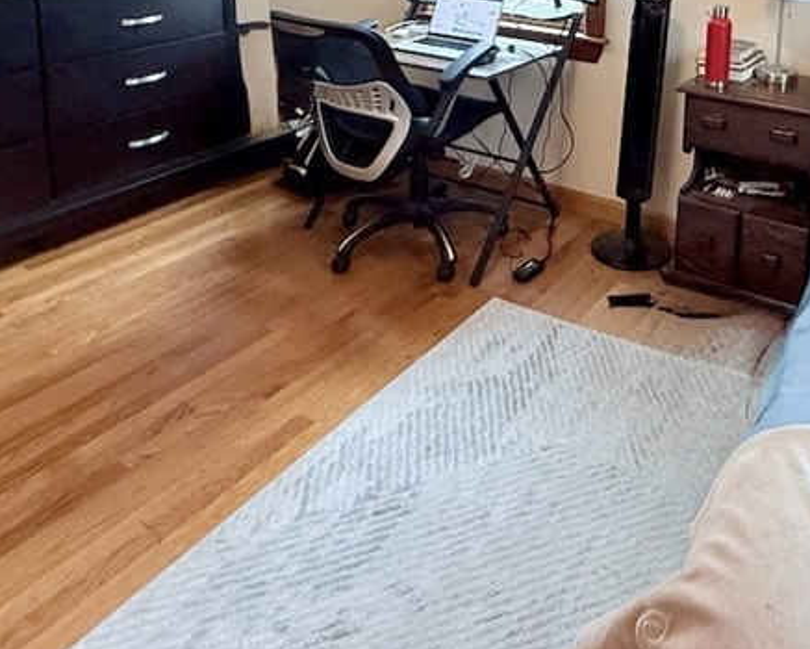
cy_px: -11
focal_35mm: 32
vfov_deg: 39.9
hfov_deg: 53.5
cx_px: 591
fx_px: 767
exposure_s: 1/120
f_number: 2.2
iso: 400
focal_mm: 2.22
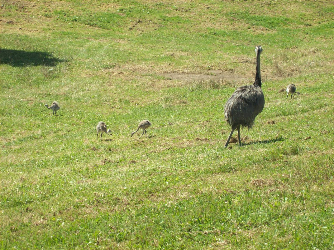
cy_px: 125
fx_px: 1042
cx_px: 167
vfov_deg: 13.7
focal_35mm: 108
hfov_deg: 18.2
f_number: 4.8
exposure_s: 1/327
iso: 80
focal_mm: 18
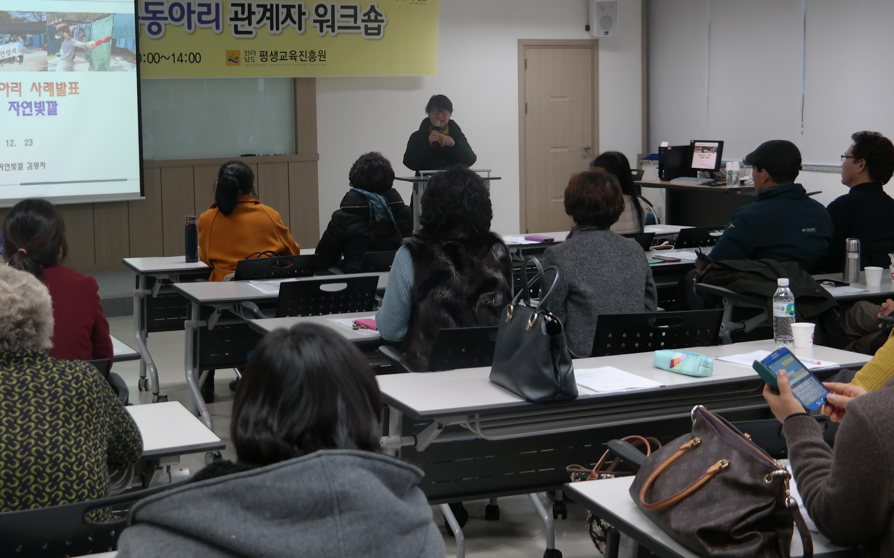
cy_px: 214
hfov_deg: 39.2
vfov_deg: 25.3
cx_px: 305
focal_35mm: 51
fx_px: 1242
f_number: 4
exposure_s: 1/40
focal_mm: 22
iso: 400
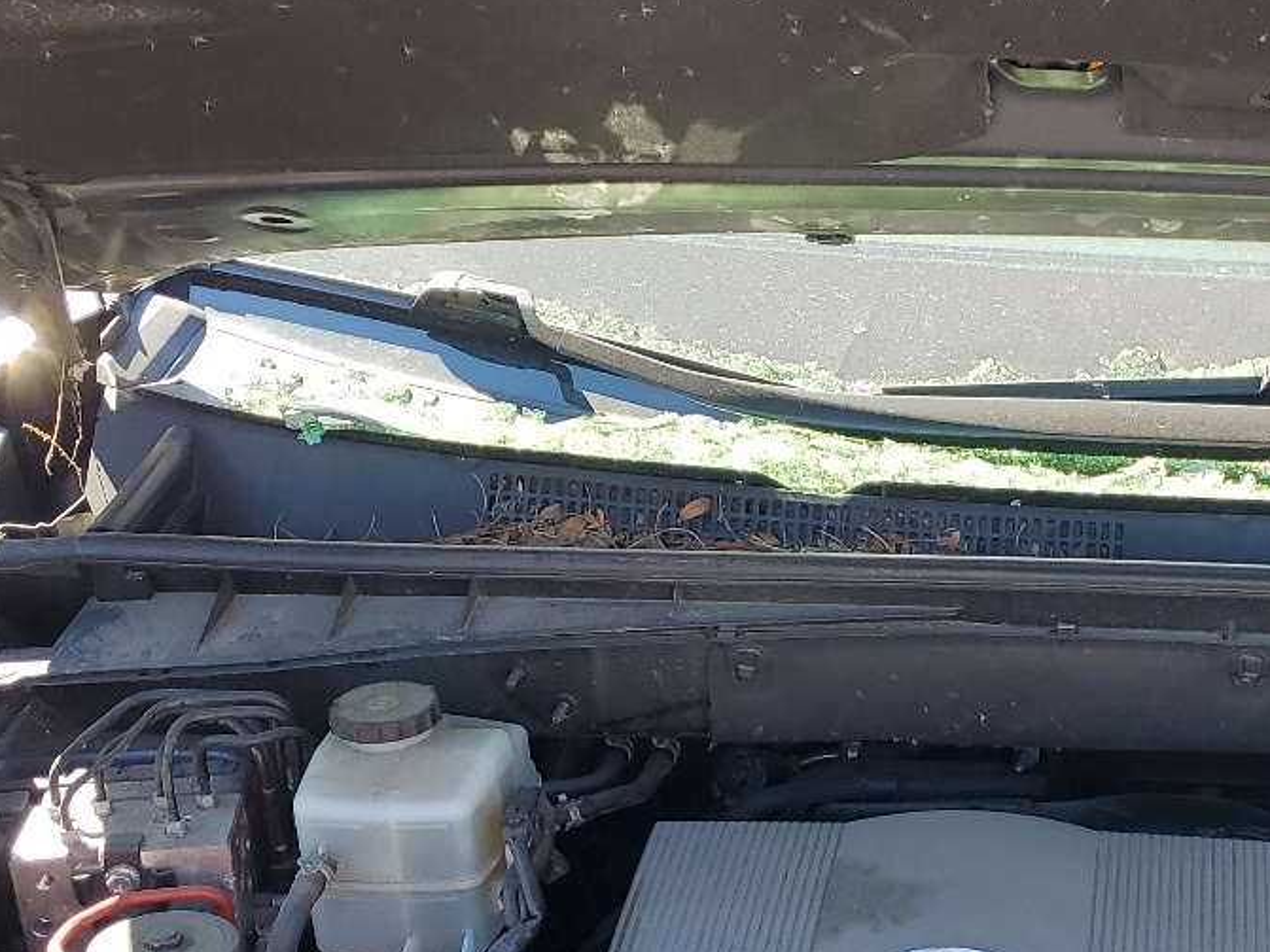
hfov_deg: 29.2
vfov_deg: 23.4
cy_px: 702
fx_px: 2274
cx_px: 1262
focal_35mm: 62
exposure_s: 1/455
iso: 50
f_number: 1.5
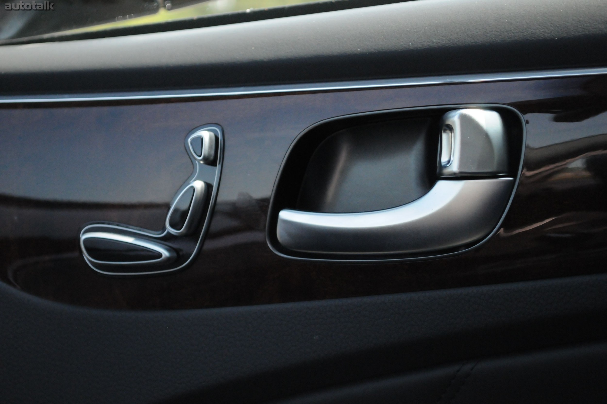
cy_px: 202
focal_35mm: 82
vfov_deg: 16.5
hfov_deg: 24.6
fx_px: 1389
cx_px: 304
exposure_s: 1/800
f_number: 5.6
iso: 2000
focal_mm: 55
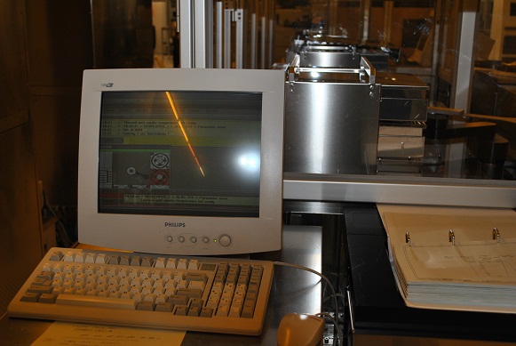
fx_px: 646
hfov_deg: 43.6
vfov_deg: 29.9
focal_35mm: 45
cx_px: 258
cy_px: 173
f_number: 4.5
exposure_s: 1/60
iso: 200
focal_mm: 30
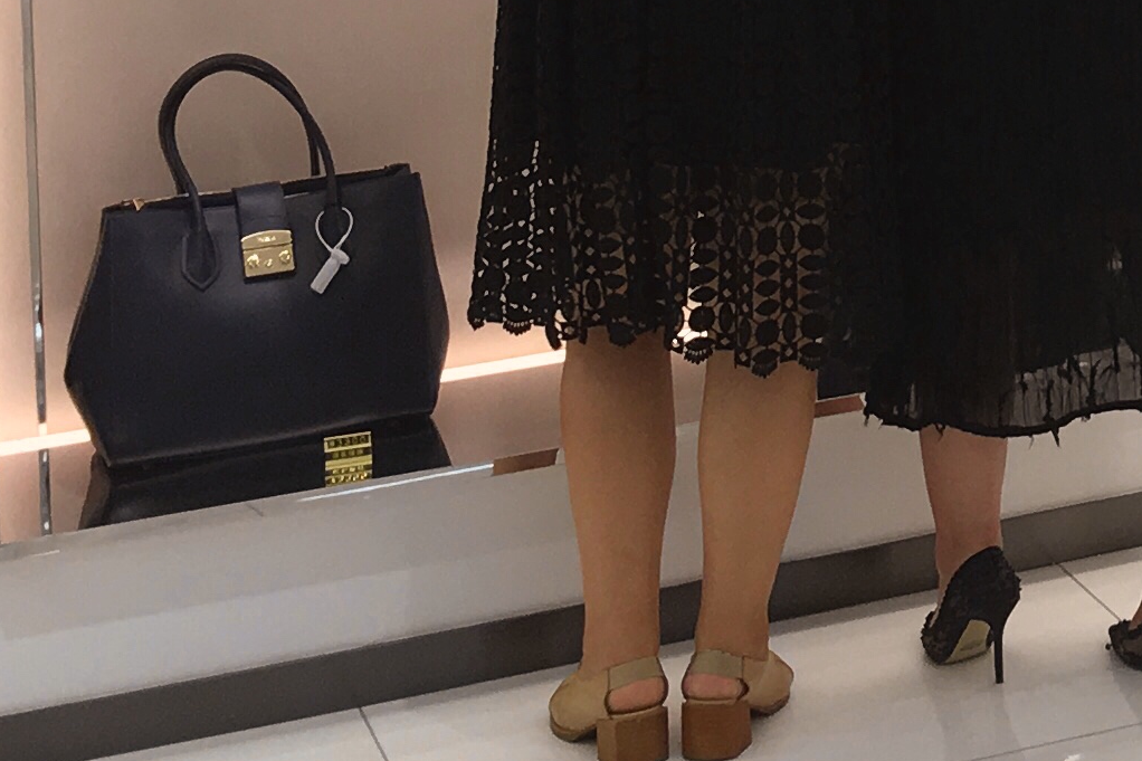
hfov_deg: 15.9
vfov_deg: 10.7
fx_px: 3774
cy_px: -645
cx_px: 1656
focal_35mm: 119
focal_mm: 4.15
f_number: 2.2
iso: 25
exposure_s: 1/100
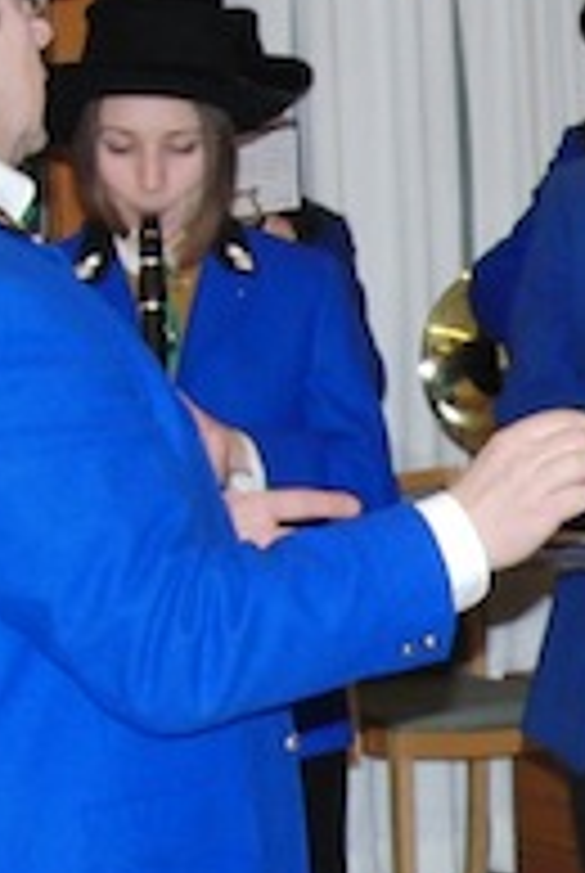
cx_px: 864
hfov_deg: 6.9
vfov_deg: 10.4
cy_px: 778
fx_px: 4784
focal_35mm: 197
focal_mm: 9.4
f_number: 2.7
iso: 200
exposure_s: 1/60
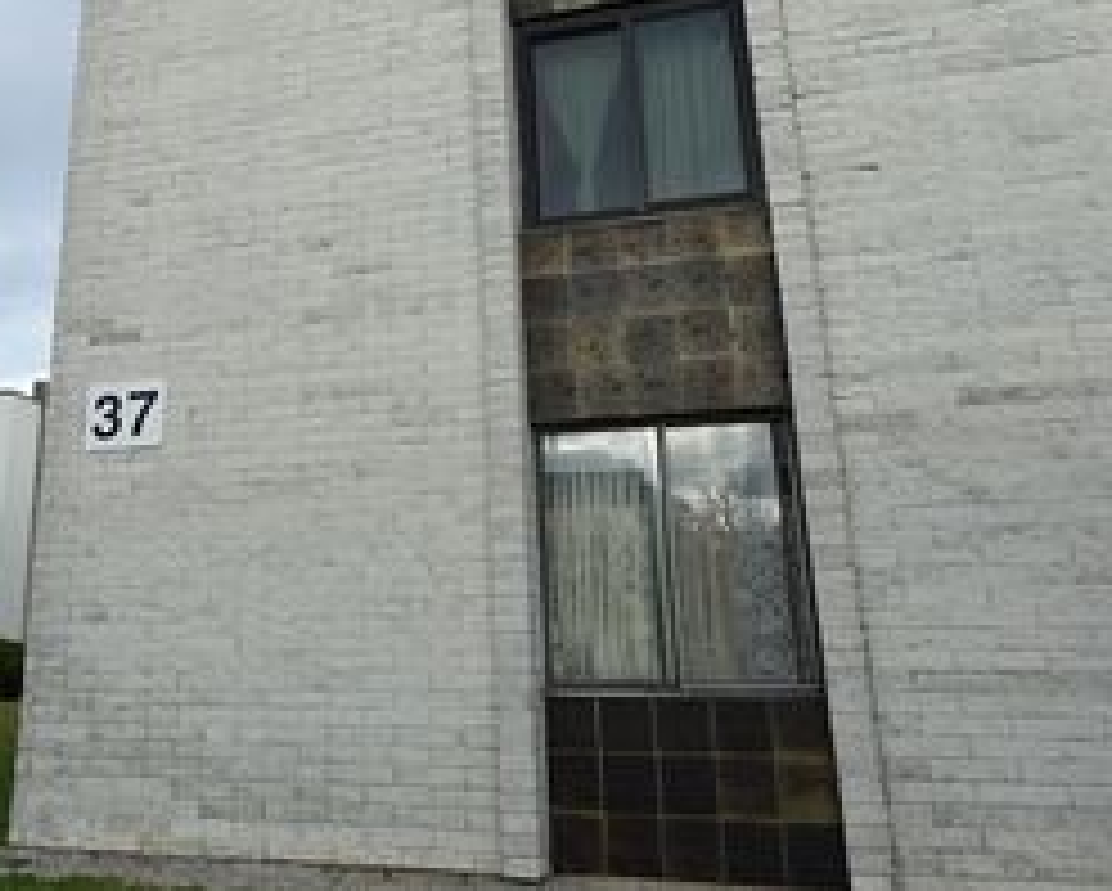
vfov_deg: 38.0
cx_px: 329
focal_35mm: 38
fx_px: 1252
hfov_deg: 46.8
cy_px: 200
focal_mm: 7.6
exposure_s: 1/640
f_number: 2
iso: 125
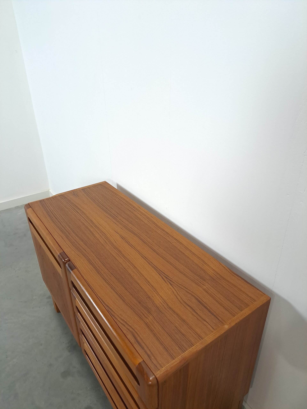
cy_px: 204
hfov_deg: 56.8
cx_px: 154
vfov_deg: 71.6
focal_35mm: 24
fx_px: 284
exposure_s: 1/100
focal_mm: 5.23
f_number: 1.8
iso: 400
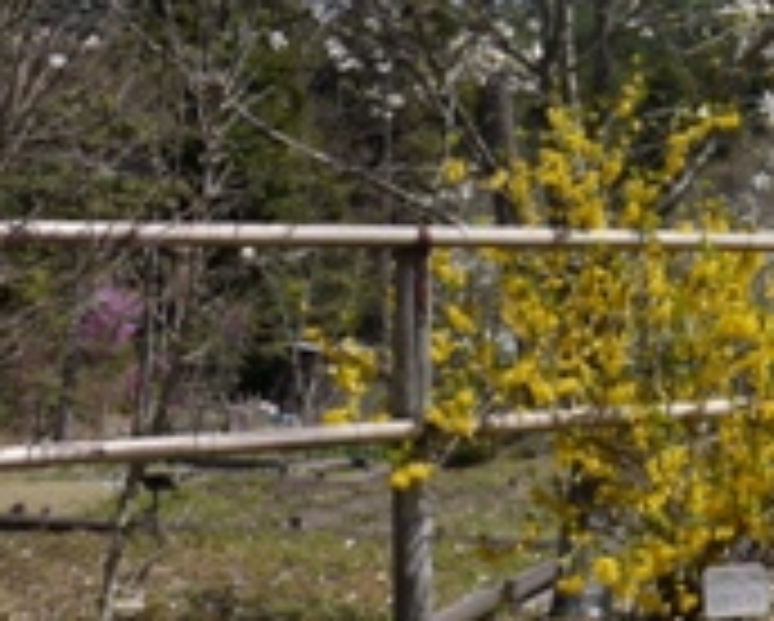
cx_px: 765
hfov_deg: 25.5
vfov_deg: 20.7
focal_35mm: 71
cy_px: -45
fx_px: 1628
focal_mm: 14
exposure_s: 1/400
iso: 100
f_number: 7.1
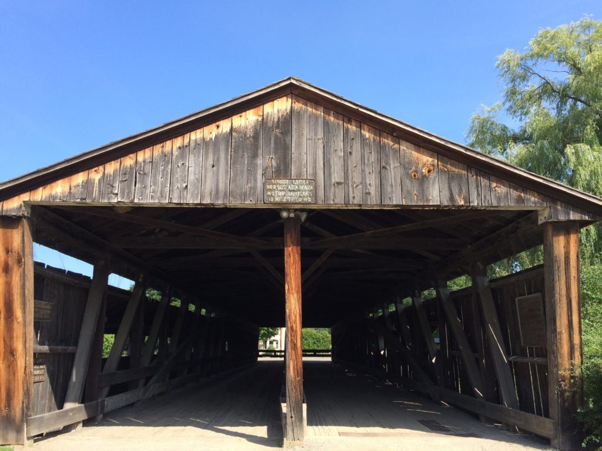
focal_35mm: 29
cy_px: 226
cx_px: 301
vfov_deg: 48.2
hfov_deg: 61.7
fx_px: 504
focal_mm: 4.15
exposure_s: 1/838
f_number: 2.2
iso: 32
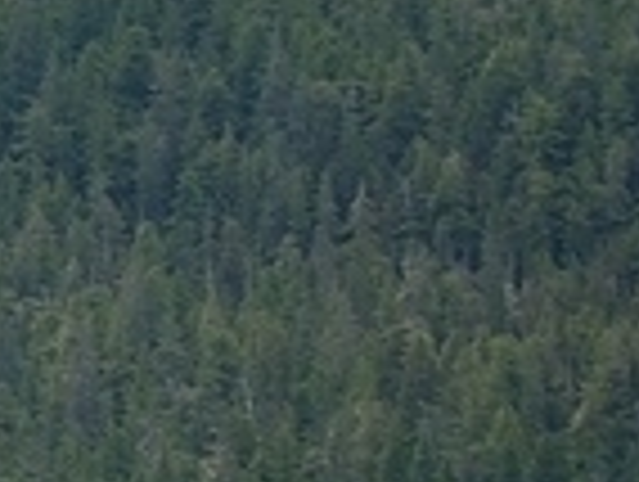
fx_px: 11187
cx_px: -1683
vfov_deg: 2.5
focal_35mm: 605
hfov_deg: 3.2
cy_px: -270
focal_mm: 70
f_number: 7.1
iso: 100
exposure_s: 1/200
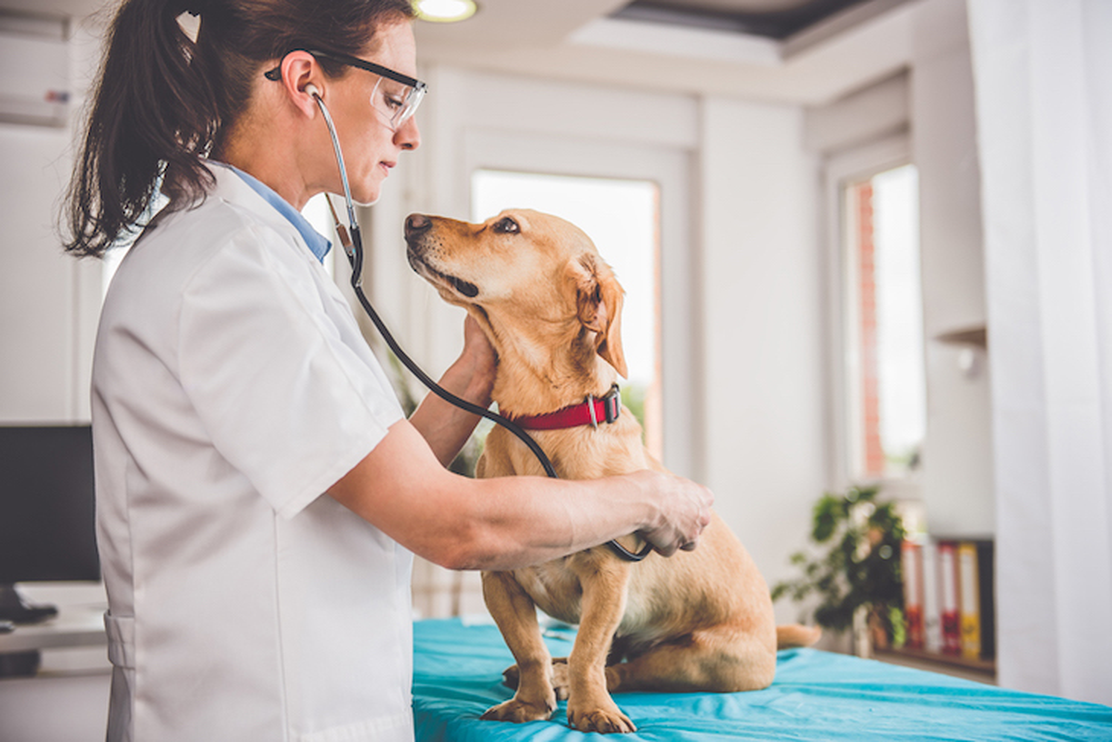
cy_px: 371
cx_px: 556
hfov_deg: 39.6
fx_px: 1545
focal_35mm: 50
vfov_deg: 27.0
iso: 100
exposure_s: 1/200
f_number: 2.8
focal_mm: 50
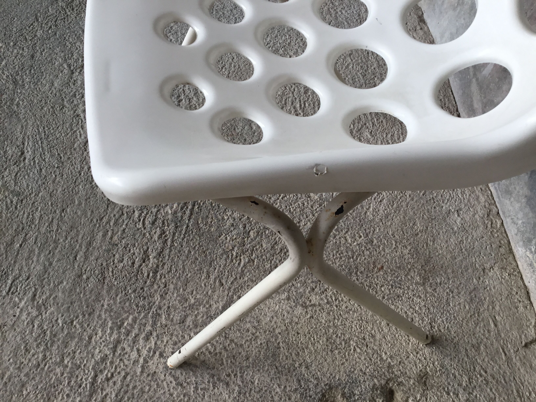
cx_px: 268
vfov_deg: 45.4
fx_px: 480
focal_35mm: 31
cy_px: 201
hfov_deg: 58.4
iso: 40
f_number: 2.4
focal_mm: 3.3
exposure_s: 1/100
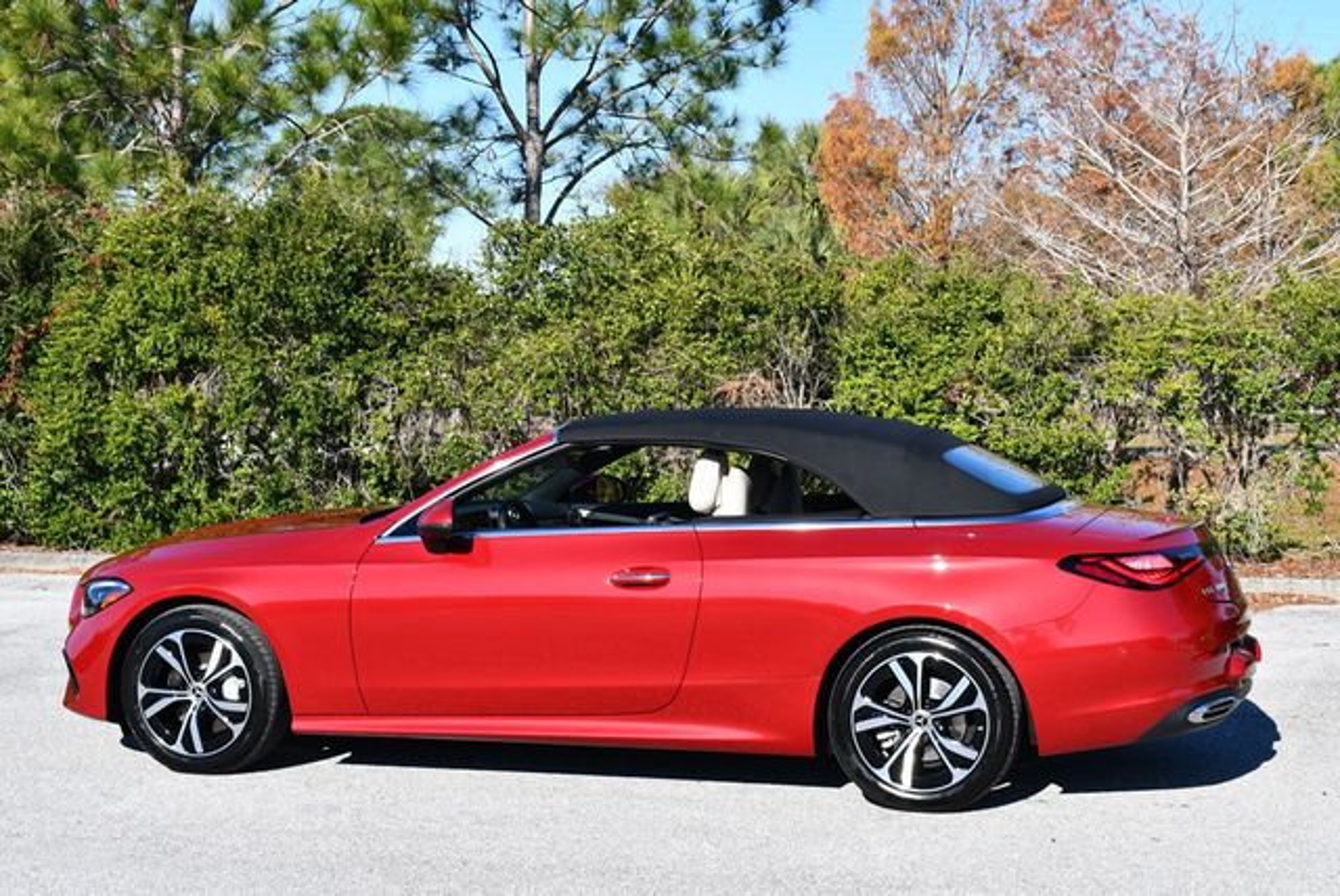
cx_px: 670
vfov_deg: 21.3
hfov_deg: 31.4
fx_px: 2384
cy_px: 448
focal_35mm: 64
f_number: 8
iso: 110
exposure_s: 1/250
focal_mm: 32
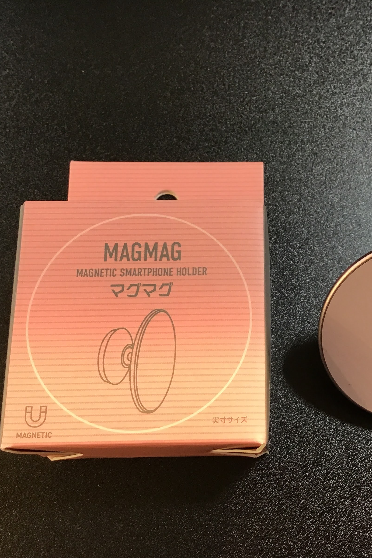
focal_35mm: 44
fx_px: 682
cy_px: 284
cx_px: 260
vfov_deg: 44.5
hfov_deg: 30.2
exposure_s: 1/30
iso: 40
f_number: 2.4
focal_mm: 3.3
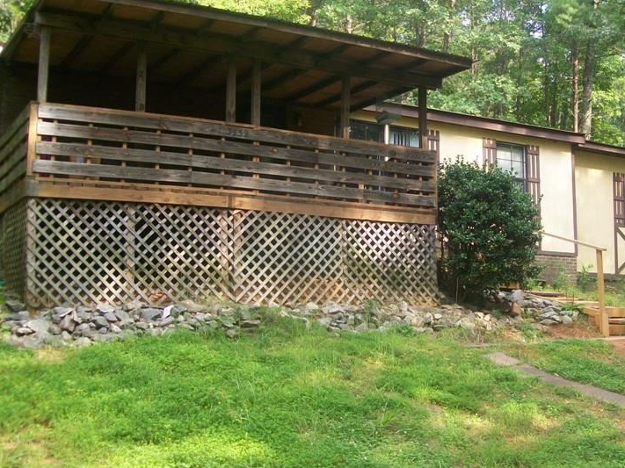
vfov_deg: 29.7
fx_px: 885
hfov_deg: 38.6
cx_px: 404
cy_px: 245
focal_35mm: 49
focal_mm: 6.1
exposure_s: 1/125
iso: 64
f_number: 2.7
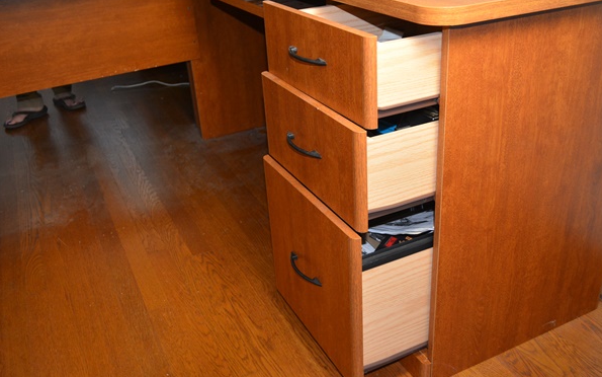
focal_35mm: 37
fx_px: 607
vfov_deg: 34.4
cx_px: 302
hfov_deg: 52.7
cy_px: 194
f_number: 4
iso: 1250
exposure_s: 1/60
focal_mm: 24
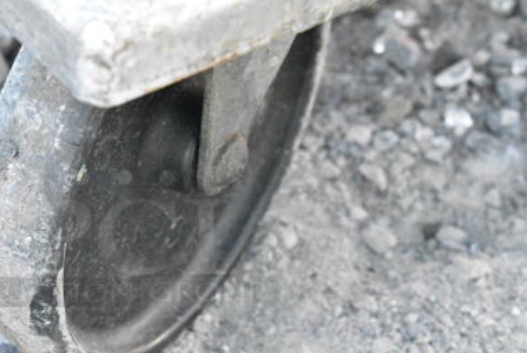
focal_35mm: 125
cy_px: 234
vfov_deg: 11.0
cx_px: 124
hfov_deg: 16.3
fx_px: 1832
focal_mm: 52
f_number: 9
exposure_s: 1/200
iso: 6400
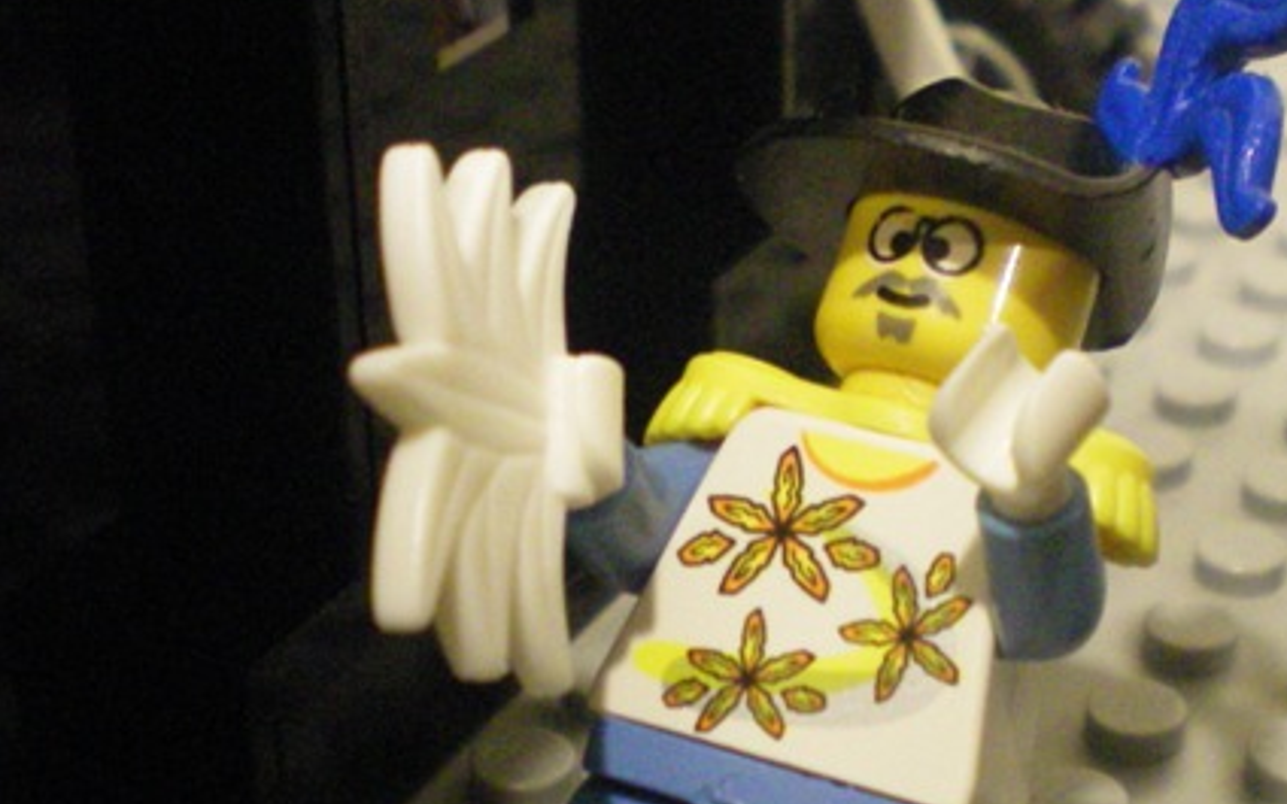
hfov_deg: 26.7
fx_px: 2666
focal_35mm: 76
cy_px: 282
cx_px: 1017
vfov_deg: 17.1
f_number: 3.1
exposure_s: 1/13
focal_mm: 6.3
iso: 400
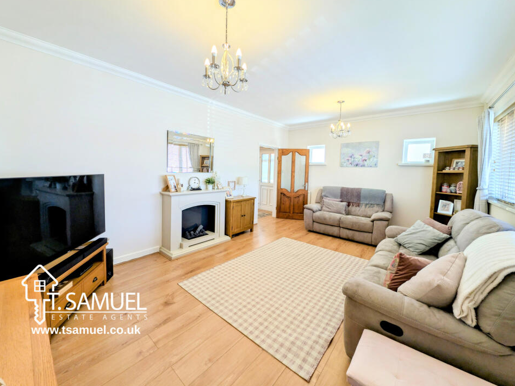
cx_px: 250
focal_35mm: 13
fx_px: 193
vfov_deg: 89.8
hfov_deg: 106.2
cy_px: 180
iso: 64
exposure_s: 1/100
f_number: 1.95
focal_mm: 2.23
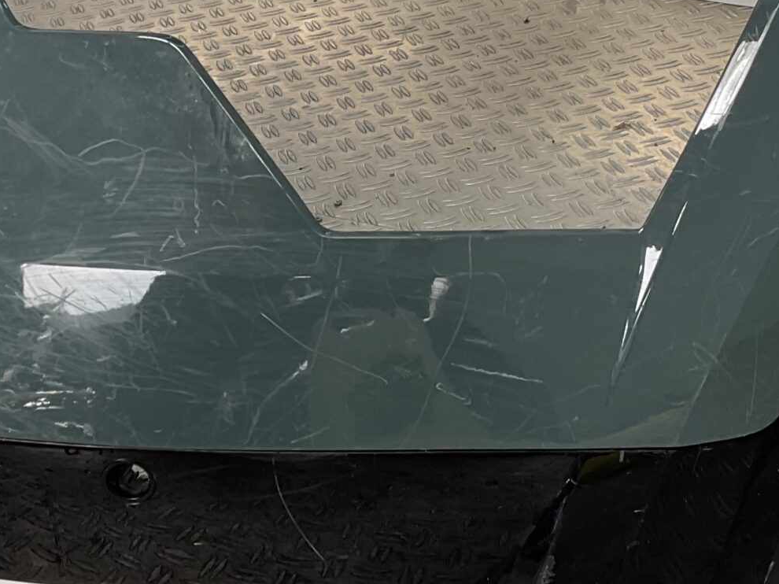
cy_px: 143
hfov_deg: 26.0
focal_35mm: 75
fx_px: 1687
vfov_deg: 19.5
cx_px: 336
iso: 16
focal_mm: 3
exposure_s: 1/208
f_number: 1.8
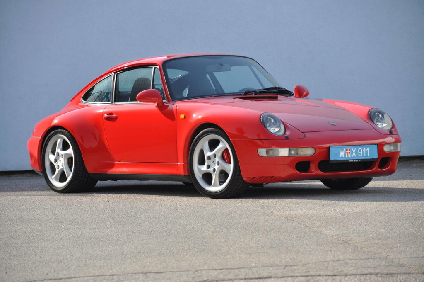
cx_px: 212
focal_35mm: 188
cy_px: 141
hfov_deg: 11.0
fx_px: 2206
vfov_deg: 7.3
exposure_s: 1/320
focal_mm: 125
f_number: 6
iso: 500
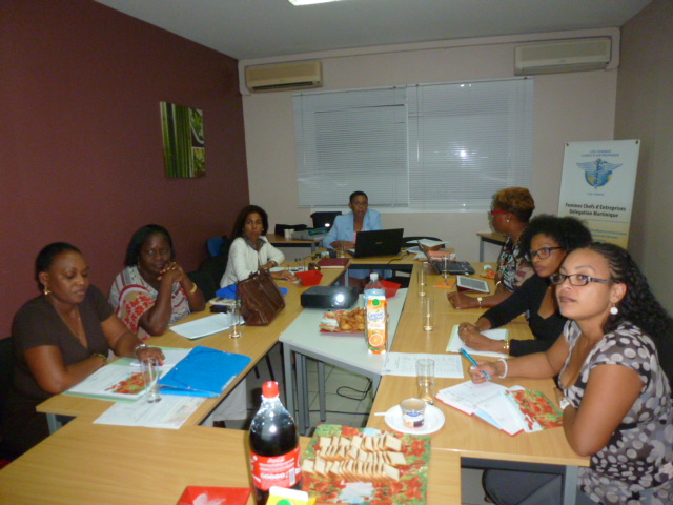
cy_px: 252
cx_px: 336
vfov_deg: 56.8
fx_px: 467
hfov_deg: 71.6
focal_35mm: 24
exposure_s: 1/60
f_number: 3.3
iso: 400
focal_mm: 4.3
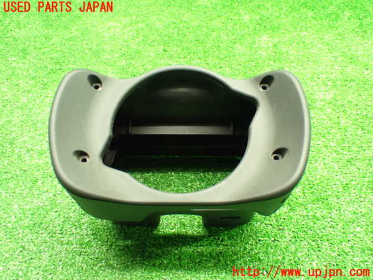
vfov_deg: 39.7
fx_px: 388
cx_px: 186
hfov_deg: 51.4
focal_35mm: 36
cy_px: 140
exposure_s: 1/40
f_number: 2.5
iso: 1250
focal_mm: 6.37
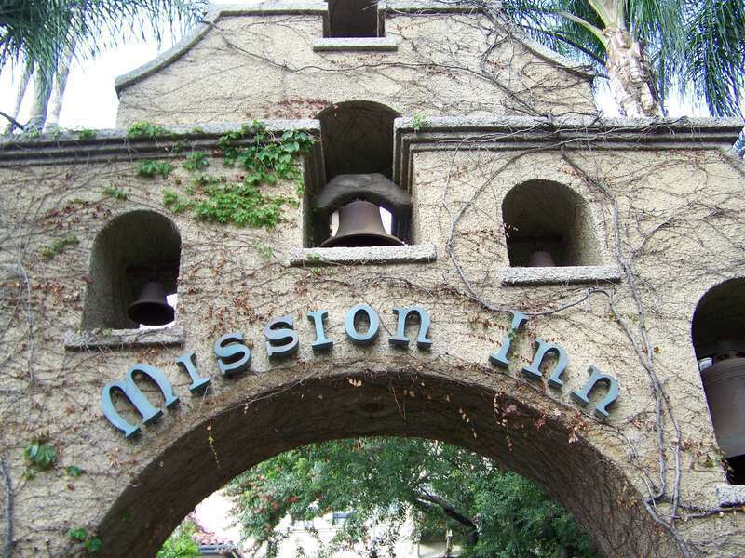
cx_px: 372
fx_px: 775
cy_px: 279
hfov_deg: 51.4
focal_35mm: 36
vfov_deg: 39.7
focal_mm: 5.85
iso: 64
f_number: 2.8
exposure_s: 1/50
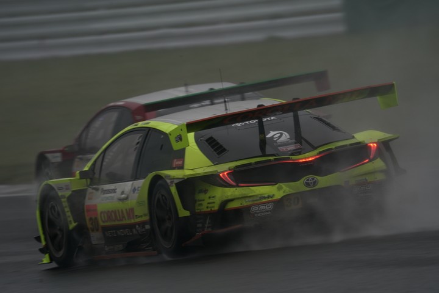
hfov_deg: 3.4
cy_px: 146
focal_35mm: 600
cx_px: 220
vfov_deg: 2.3
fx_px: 7316
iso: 800
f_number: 9
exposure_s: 1/250
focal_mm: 600
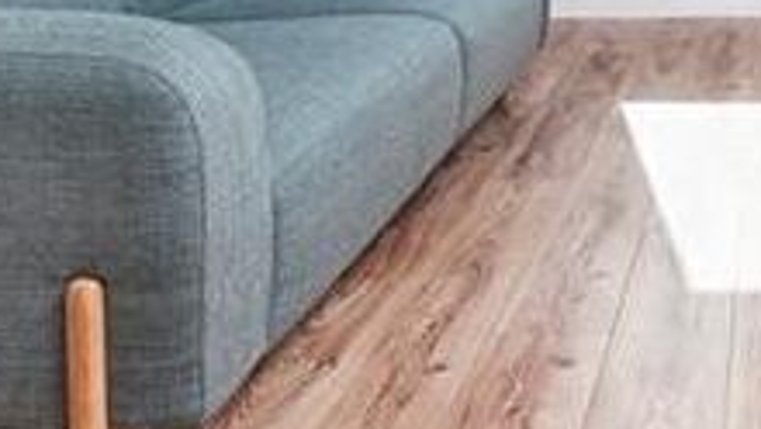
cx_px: 719
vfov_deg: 17.8
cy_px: -230
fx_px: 1211
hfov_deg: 32.7
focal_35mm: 60
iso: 200
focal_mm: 12
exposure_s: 1/250
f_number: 8
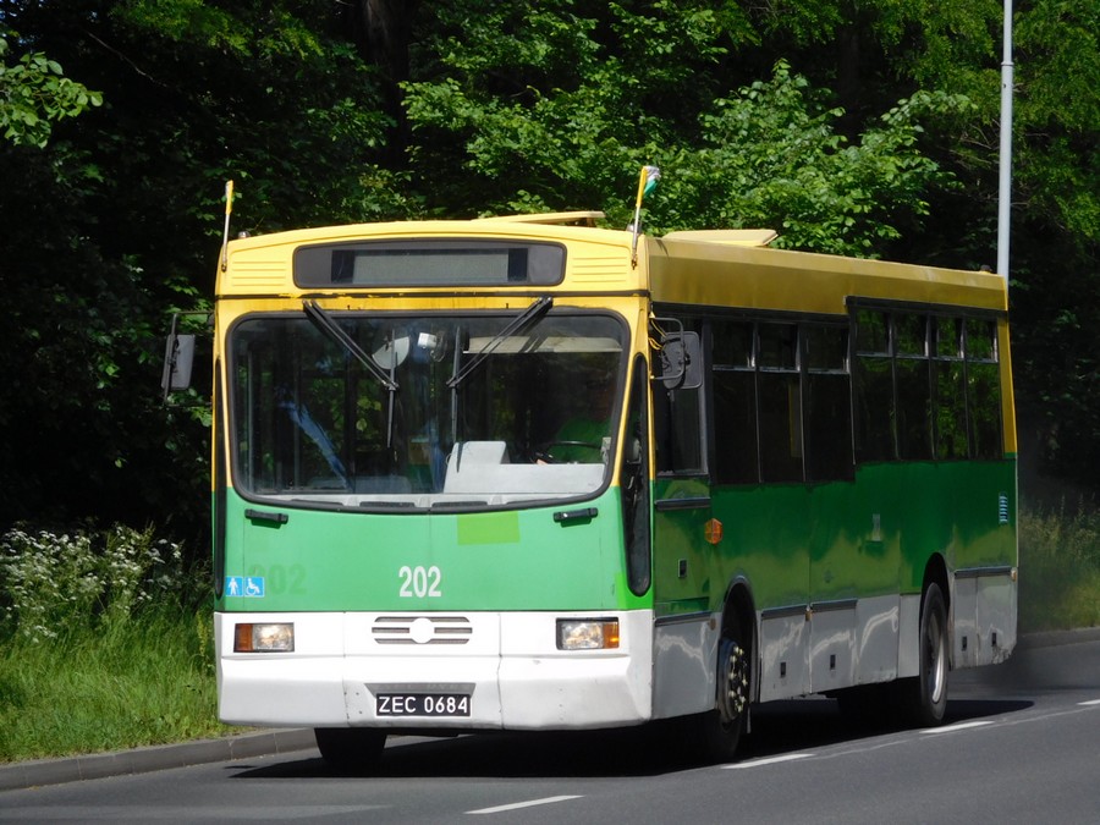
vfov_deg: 5.9
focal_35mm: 250
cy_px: 412
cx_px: 550
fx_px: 7944
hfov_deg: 7.9
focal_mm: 44.6
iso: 125
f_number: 5.7
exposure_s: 1/500
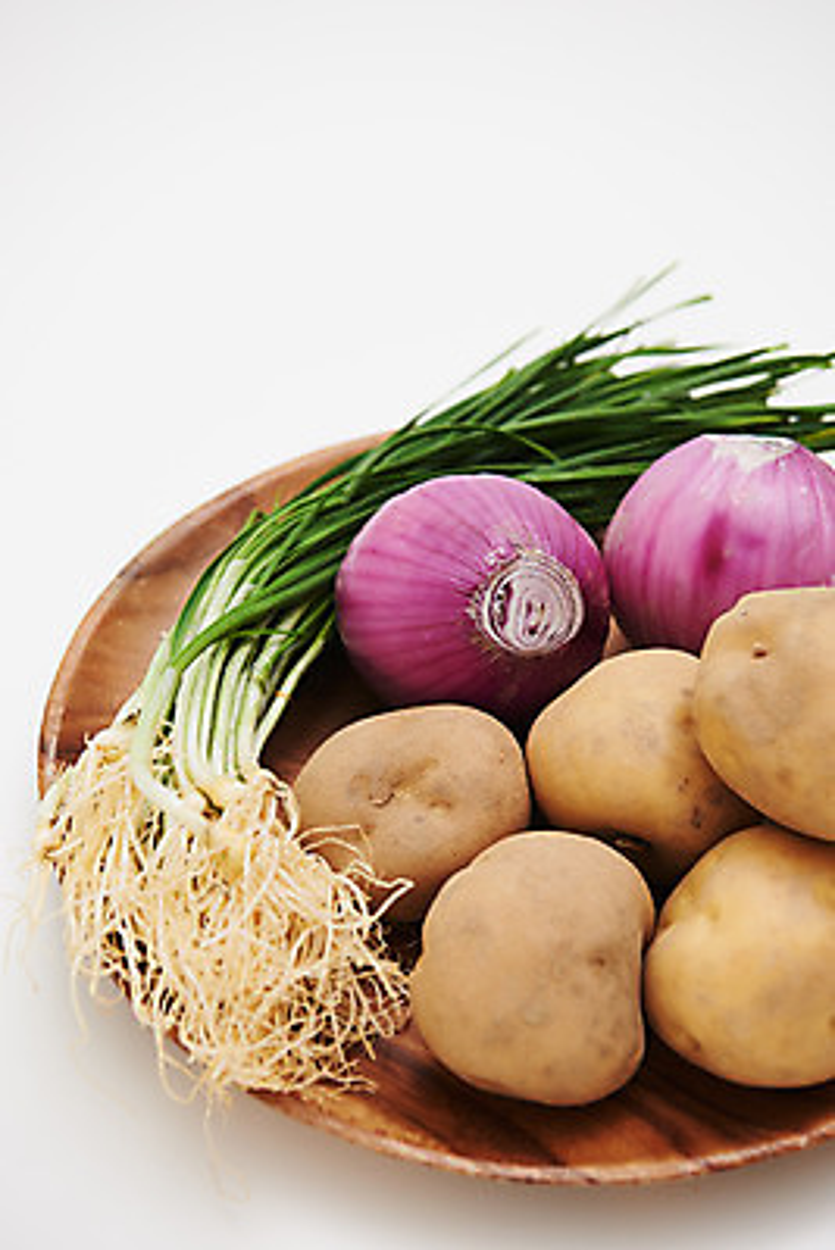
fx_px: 2433
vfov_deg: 28.8
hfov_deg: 19.5
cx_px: 418
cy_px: 625
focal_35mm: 70
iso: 100
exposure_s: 1/125
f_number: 5.6
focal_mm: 70
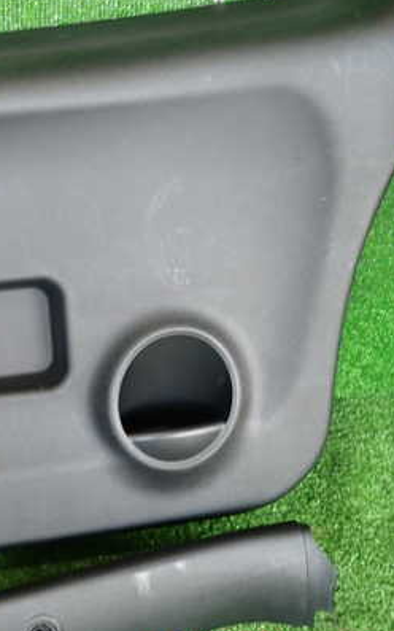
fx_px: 687
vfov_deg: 49.3
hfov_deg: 30.3
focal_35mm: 40
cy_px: 312
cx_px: 27
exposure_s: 1/30
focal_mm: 4.5
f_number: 2
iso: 200
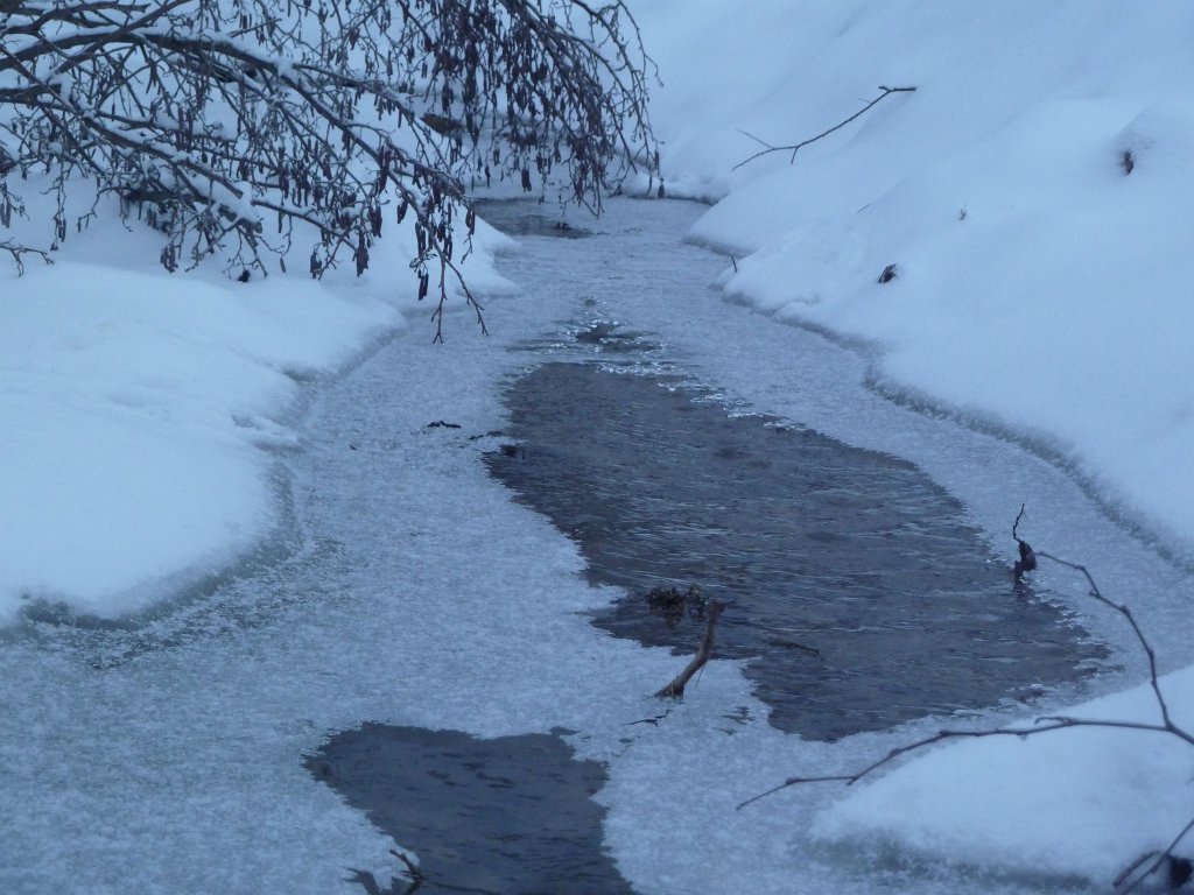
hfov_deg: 18.9
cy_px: 448
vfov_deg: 14.2
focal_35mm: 104
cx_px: 597
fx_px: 3587
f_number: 4.3
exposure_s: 1/200
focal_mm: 17
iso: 400
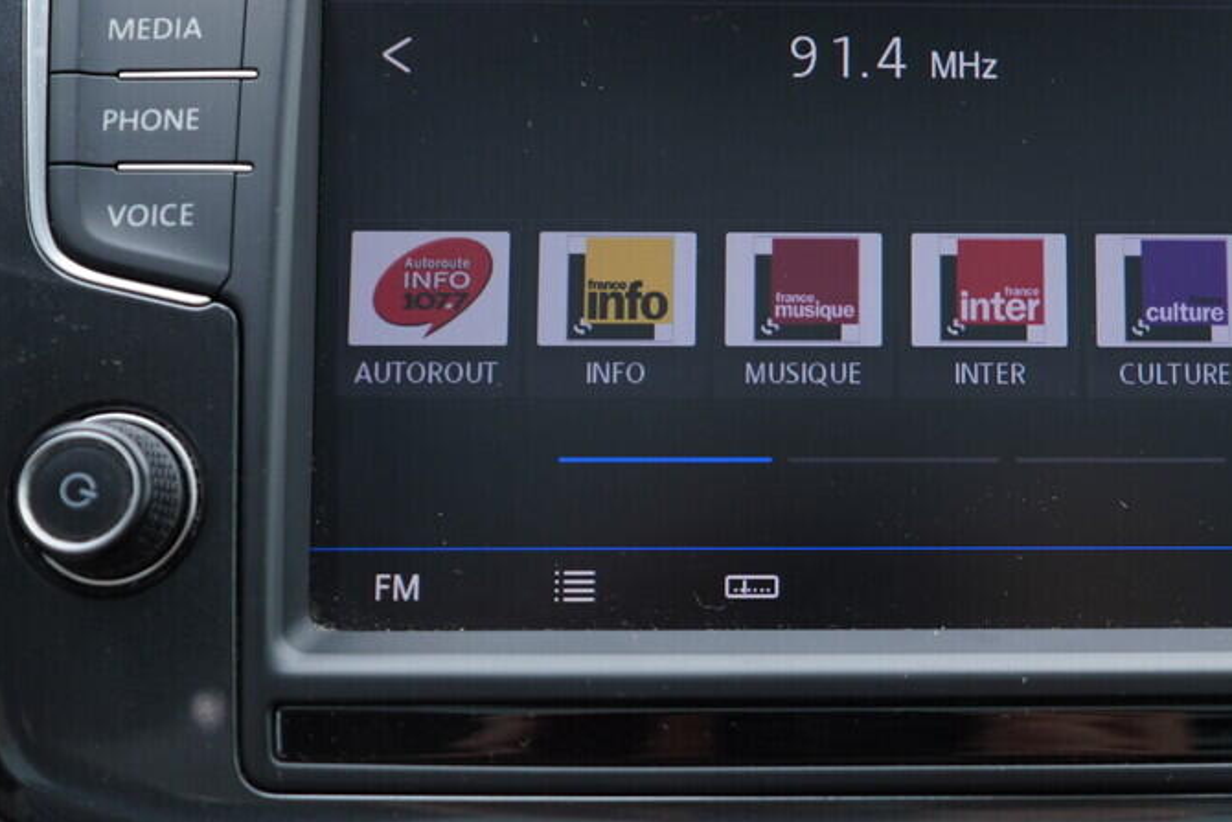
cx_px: 905
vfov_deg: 24.6
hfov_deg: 35.5
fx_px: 1883
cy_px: 347
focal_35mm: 55
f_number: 2.8
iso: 250
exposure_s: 1/40
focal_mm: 24
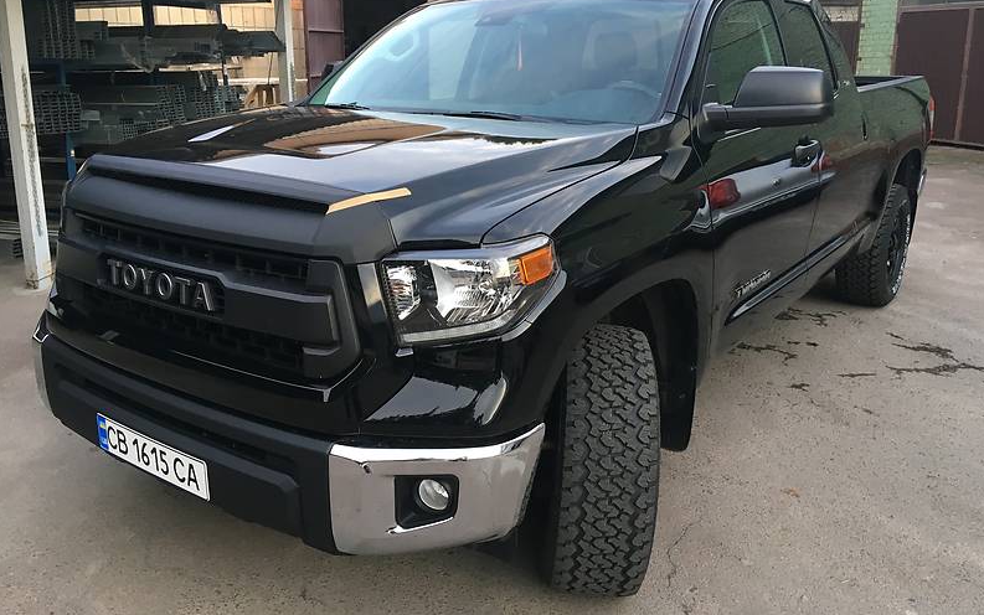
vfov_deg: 40.4
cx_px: 493
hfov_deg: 61.2
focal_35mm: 31
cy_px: 244
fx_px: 832
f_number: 2.2
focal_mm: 4.2
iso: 40
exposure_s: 1/33
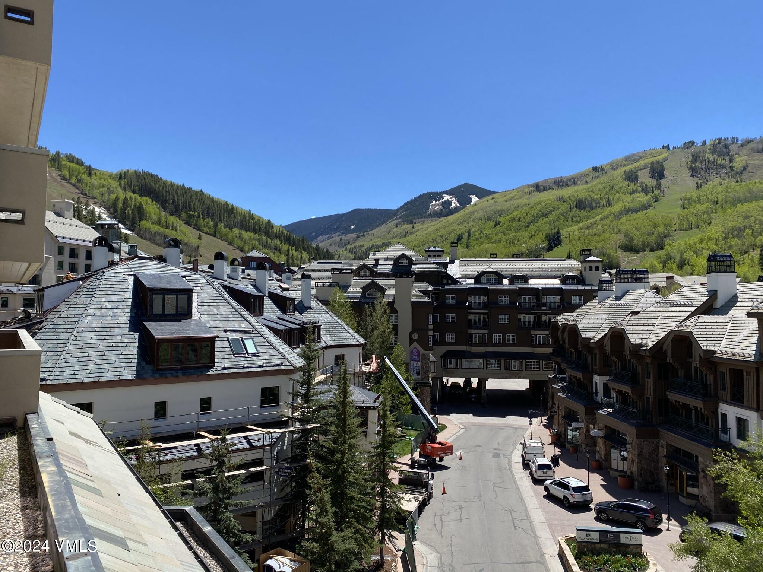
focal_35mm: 26
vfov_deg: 53.1
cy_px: 286
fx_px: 573
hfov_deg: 67.3
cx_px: 382
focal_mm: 4.25
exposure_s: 1/2410
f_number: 1.8
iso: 32
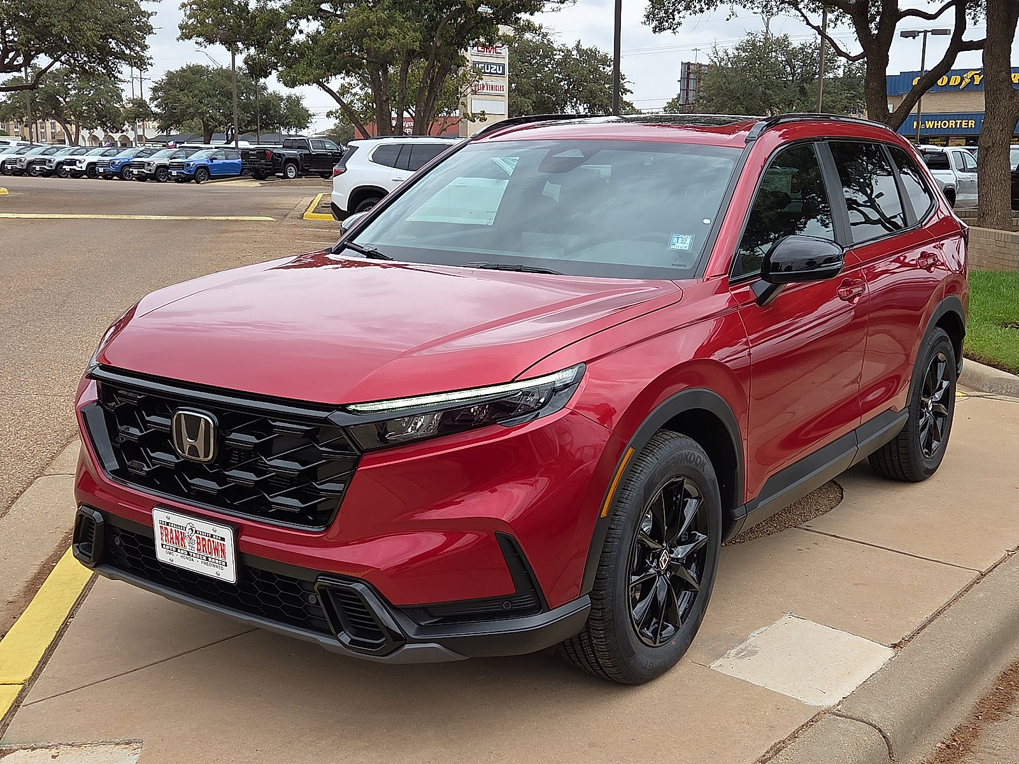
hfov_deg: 46.8
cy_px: 382
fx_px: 1177
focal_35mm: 40
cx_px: 510
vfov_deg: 36.0
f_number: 1.8
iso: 76
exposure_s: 1/2500
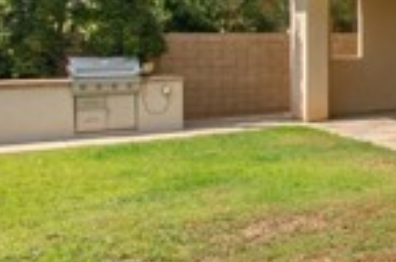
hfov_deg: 21.2
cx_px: 718
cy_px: 41
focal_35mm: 62
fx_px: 681
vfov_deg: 21.5
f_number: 7.1
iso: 100
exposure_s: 1/500
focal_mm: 14
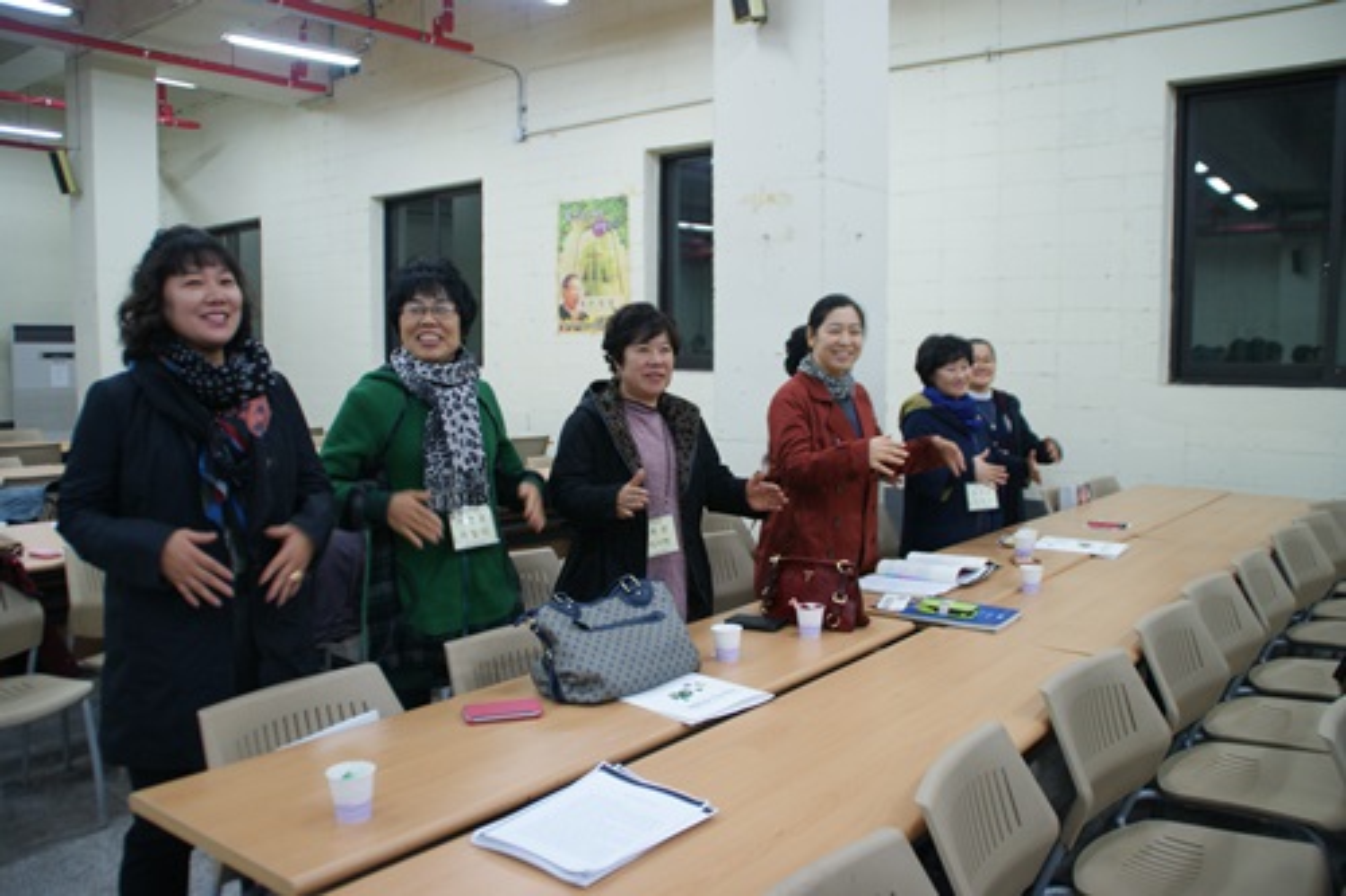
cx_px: 673
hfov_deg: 67.4
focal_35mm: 27
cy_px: 448
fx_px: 1009
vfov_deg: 47.9
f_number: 3.5
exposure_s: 1/30
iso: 320
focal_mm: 18
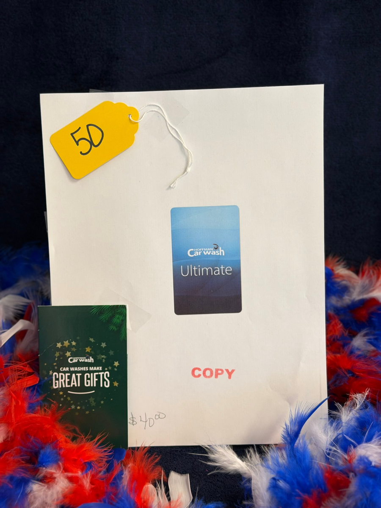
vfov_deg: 39.7
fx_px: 704
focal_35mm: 48
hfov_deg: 30.3
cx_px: 190
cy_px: 254
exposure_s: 1/60
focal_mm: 6.76
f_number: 1.78
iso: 200
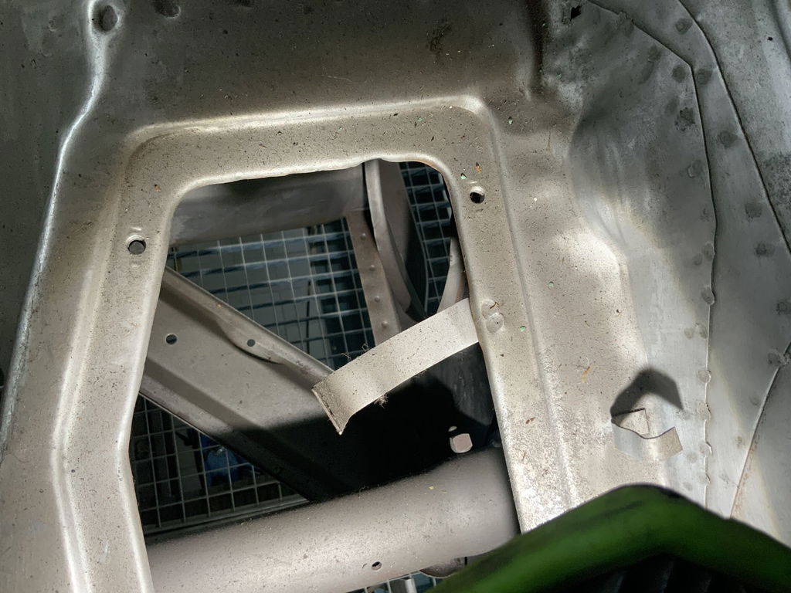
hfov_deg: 61.7
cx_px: 396
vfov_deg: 48.2
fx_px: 663
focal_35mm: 29
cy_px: 296
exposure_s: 1/50
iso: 64
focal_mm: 3
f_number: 1.8
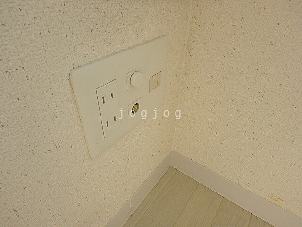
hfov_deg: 79.0
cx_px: 151
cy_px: 114
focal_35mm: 21
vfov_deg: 63.4
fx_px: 183
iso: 160
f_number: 3.5
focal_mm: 3.7
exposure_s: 1/60
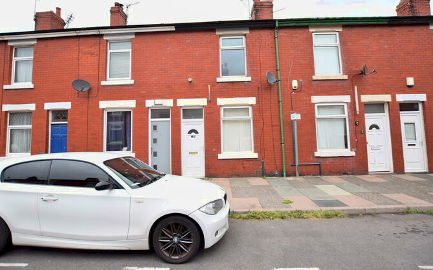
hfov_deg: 97.8
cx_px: 210
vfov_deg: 71.0
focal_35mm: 16
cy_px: 120
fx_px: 189
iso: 100
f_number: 4
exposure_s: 1/160
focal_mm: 10
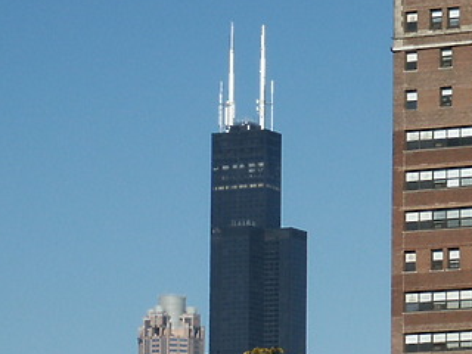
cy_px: 278
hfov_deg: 8.3
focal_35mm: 236
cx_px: 591
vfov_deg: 6.3
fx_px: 3218
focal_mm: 16.8
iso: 64
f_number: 8
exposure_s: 1/350
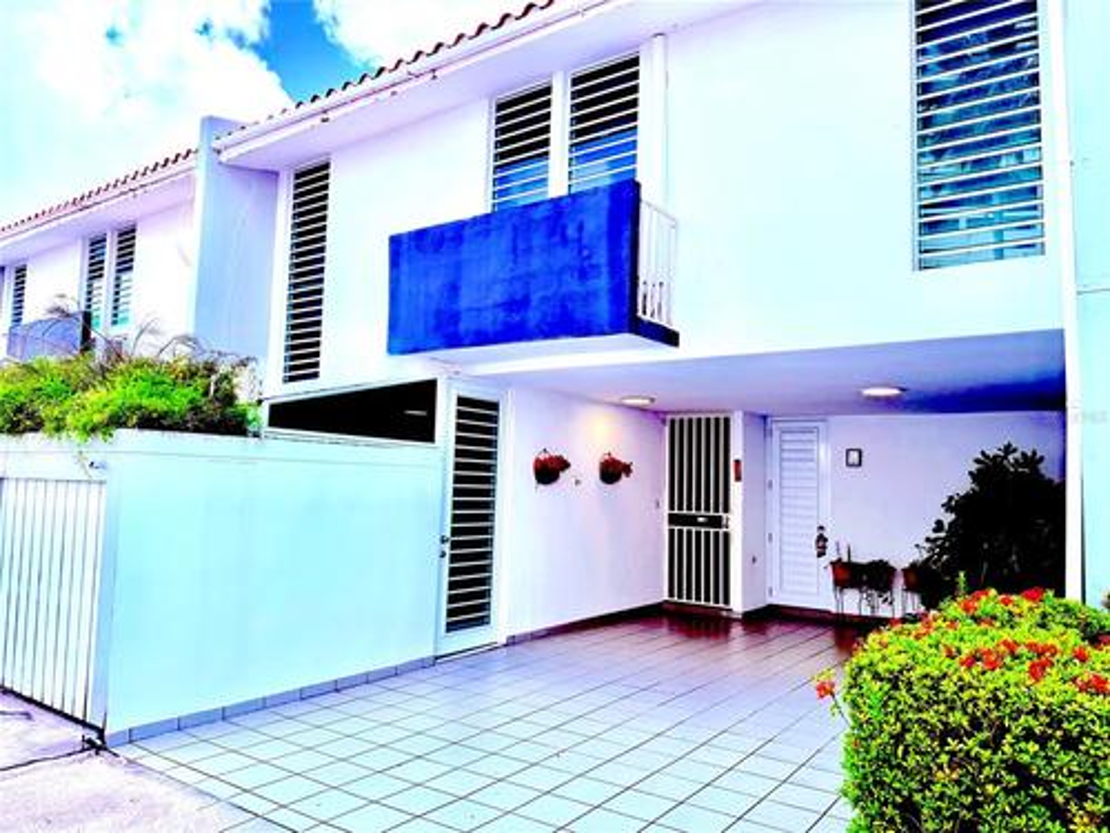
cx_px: 555
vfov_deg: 56.8
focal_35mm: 24
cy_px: 416
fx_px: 770
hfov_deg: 71.6
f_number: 1.78
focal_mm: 6.76
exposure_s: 1/1271
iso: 100
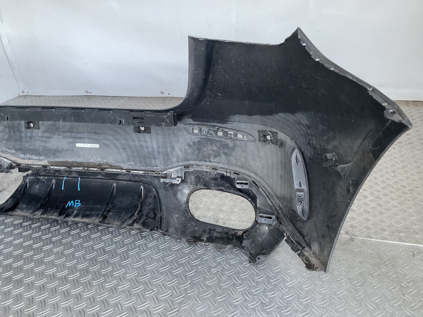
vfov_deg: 48.2
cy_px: 158
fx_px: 354
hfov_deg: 61.7
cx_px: 212
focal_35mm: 29
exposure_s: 1/60
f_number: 1.8
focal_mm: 3
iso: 100
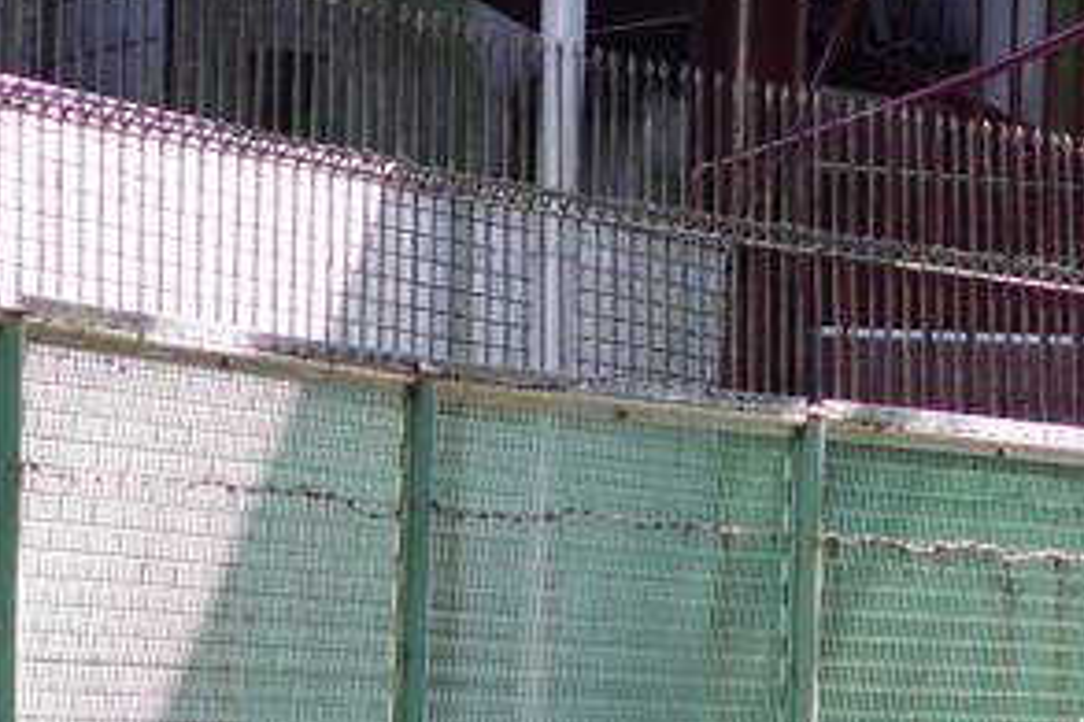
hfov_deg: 5.6
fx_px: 11014
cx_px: 1147
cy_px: 522
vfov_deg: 3.8
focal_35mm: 366
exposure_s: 1/125
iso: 100
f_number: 2.4
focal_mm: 70
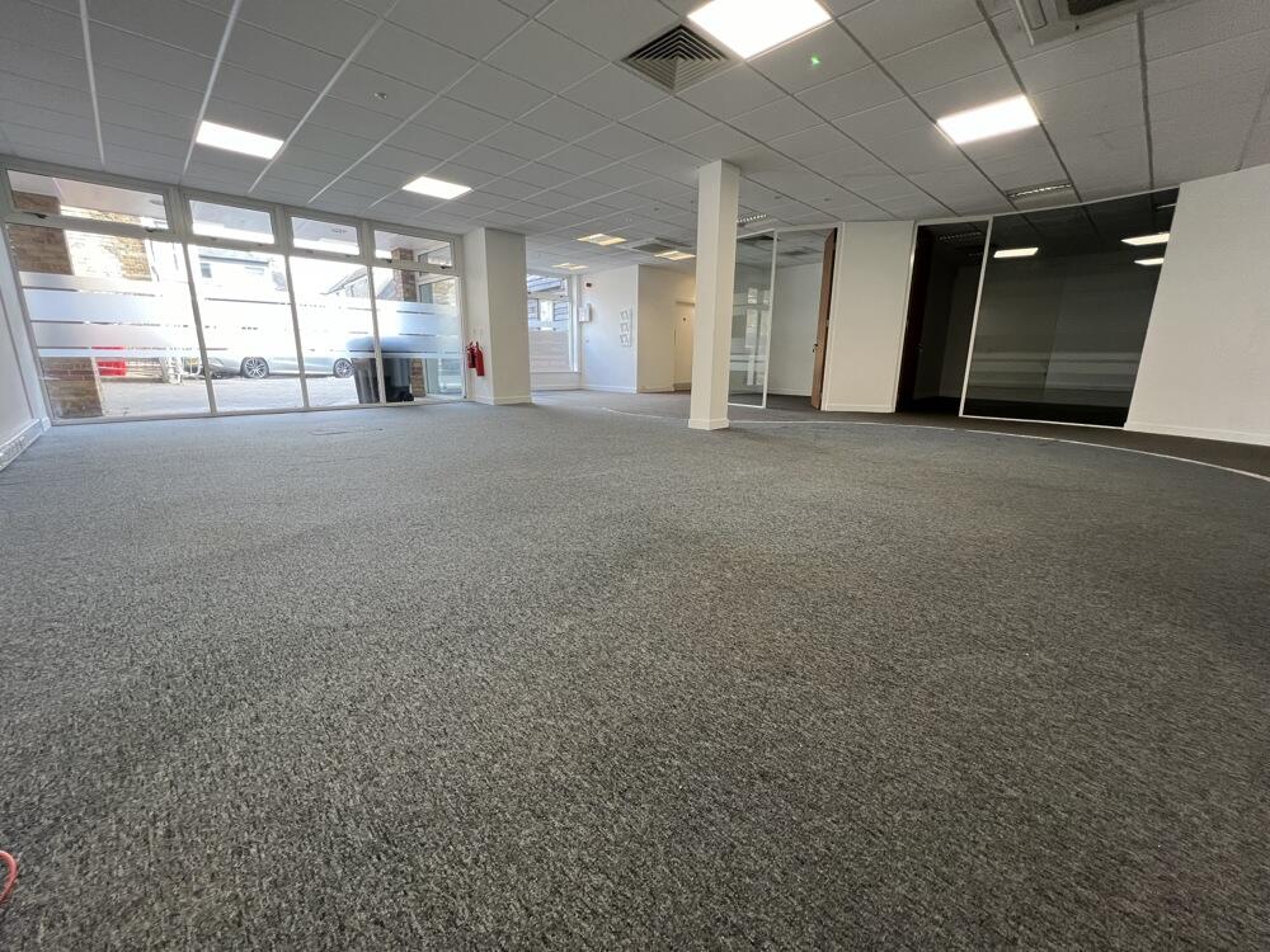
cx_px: 635
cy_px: 476
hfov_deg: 106.2
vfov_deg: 89.9
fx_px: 477
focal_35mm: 13
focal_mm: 1.57
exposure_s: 1/100
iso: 200
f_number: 1.8
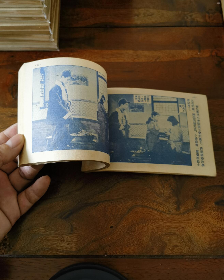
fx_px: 240
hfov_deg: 50.0
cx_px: 112
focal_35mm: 29
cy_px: 134
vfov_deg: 60.4
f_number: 1.9
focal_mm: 6.67
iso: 250
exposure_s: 1/50
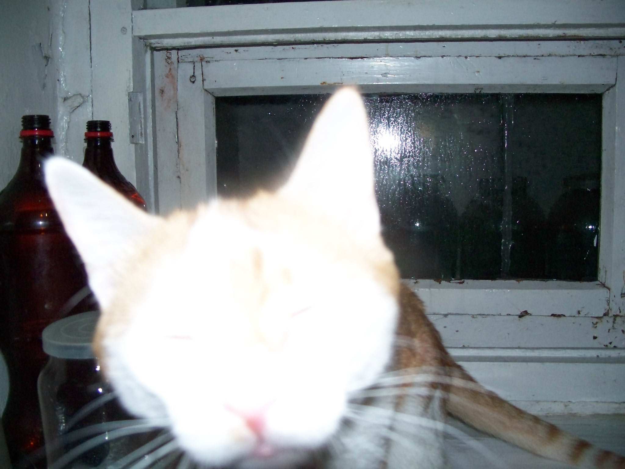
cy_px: 234
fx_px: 668
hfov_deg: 50.1
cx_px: 312
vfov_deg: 38.7
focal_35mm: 37
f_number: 2.8
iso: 400
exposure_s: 1/60
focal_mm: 7.8
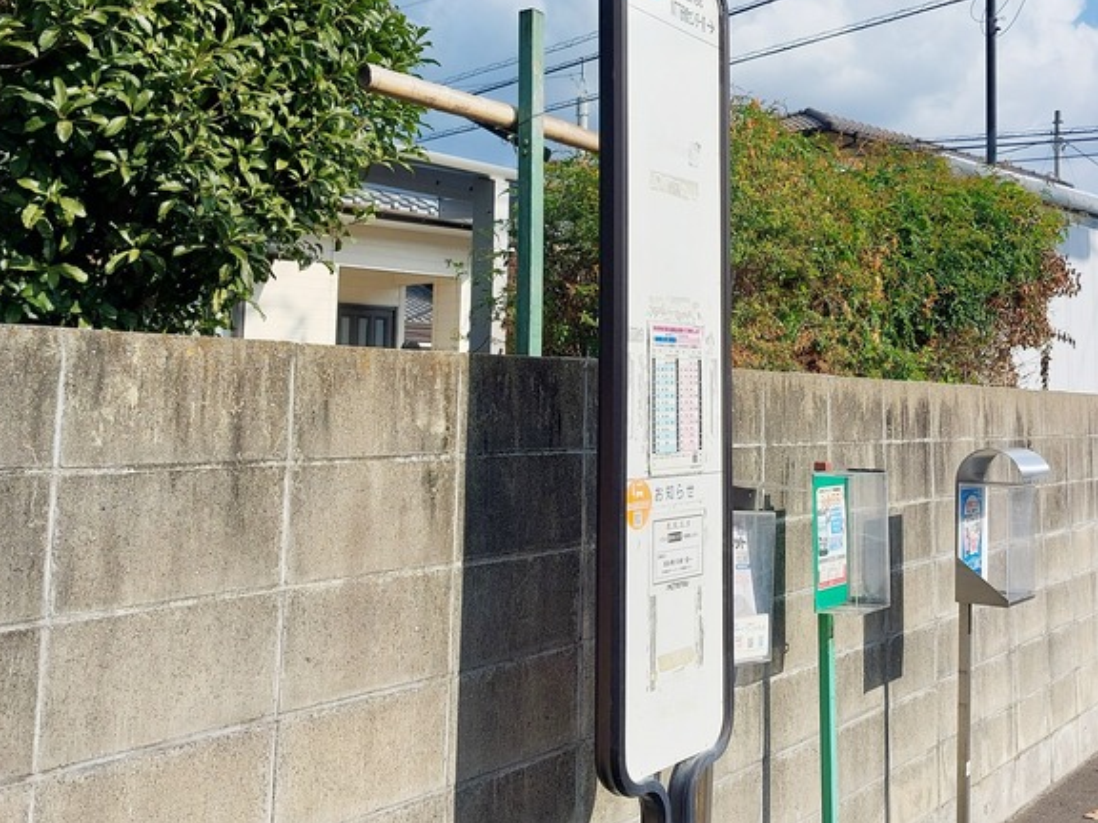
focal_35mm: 40
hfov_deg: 46.5
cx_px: 675
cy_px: 259
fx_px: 1269
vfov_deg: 35.5
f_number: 1.8
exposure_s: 1/1663
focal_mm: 5.23
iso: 25
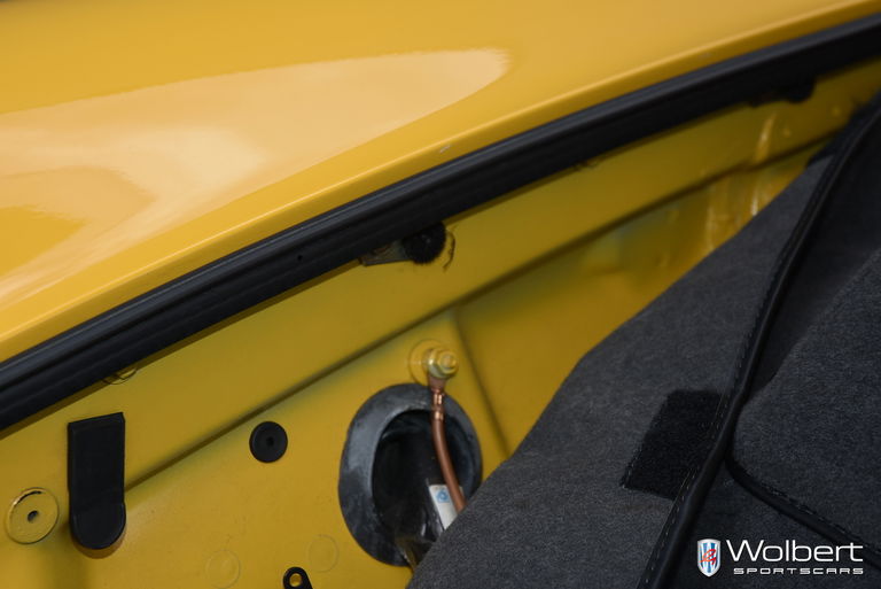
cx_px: 440
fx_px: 1836
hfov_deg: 27.0
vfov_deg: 18.2
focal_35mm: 75
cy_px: 294
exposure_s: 1/250
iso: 125
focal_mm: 50
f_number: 4.5
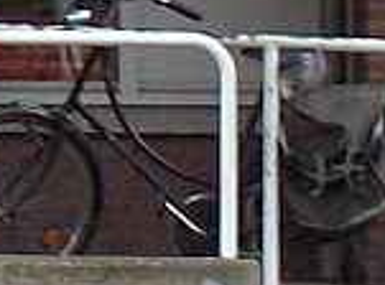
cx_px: -773
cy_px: -576
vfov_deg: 2.0
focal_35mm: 734
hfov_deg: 2.7
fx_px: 8131
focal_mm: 18
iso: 170
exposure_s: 1/134
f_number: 4.8
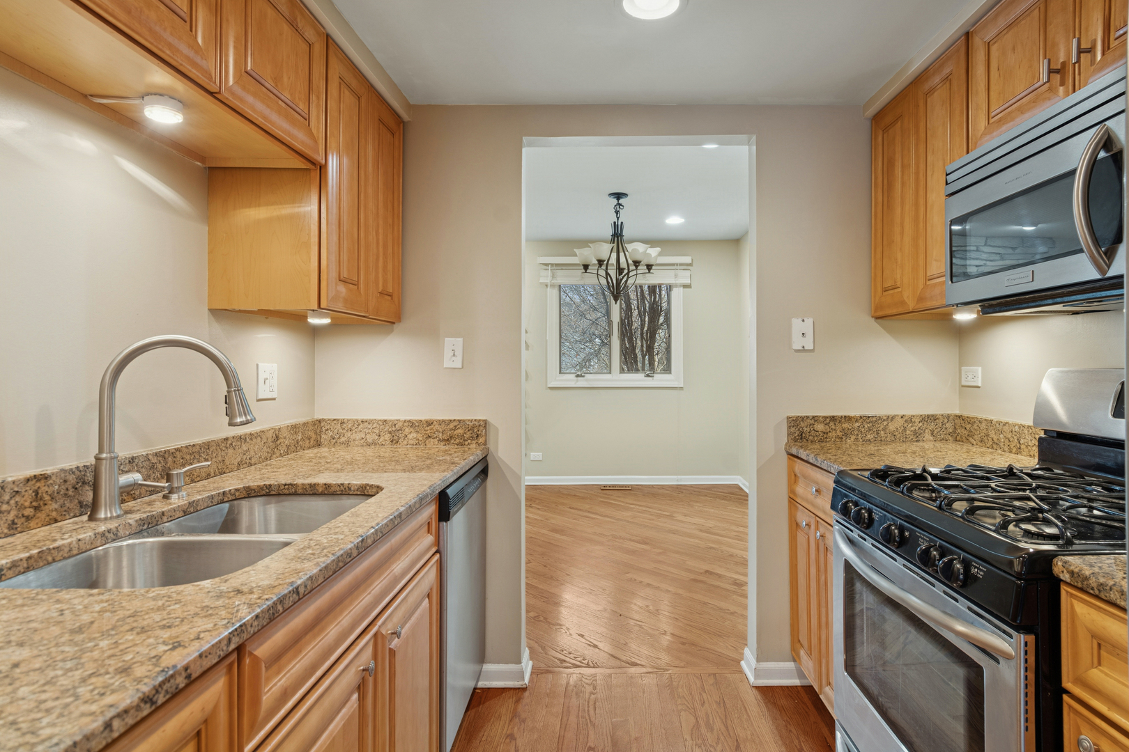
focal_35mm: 18
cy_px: 376
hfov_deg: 90.0
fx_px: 564
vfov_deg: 67.4
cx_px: 564
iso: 320
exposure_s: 1/2
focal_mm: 12
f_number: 8
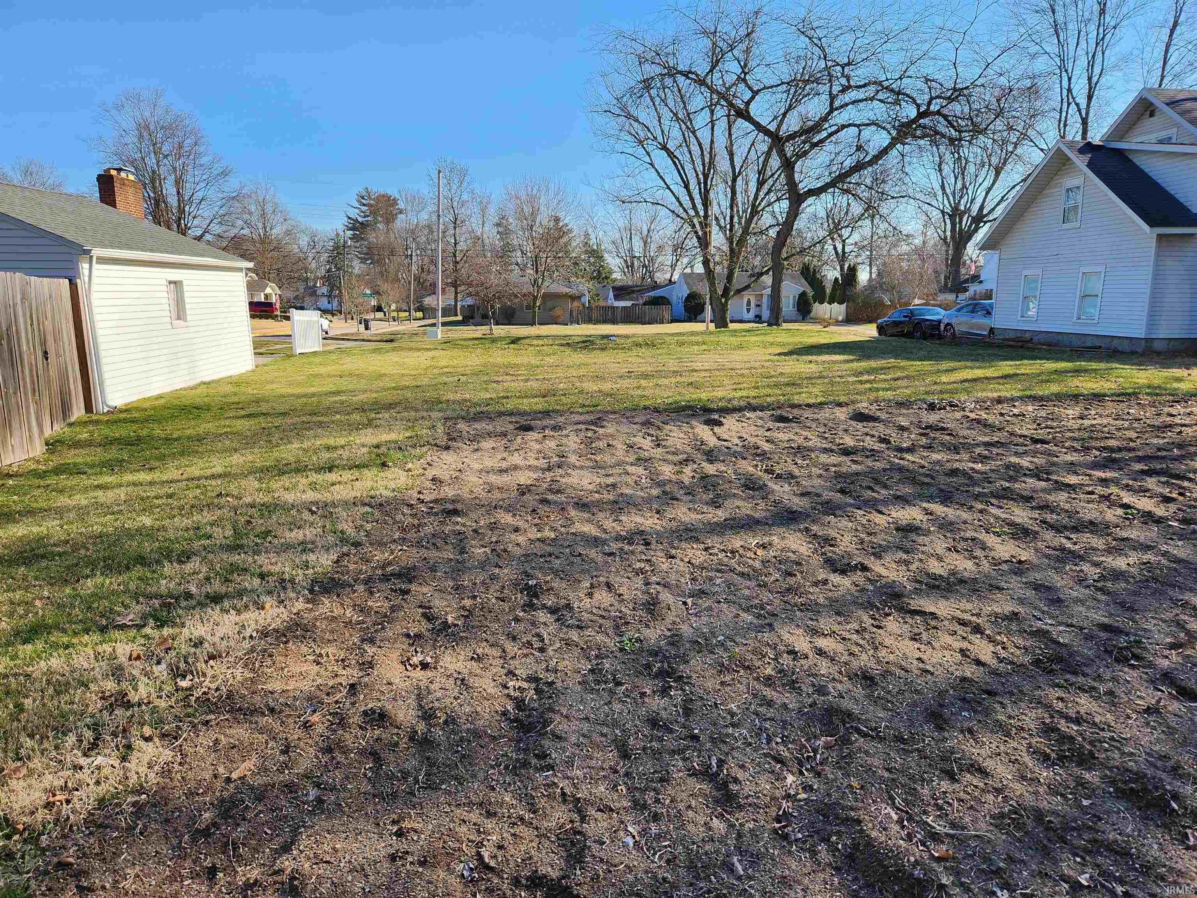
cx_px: 598
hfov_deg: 73.9
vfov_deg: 58.9
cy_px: 449
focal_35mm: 23
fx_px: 795
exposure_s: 1/836
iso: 20
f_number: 1.8
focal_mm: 5.4
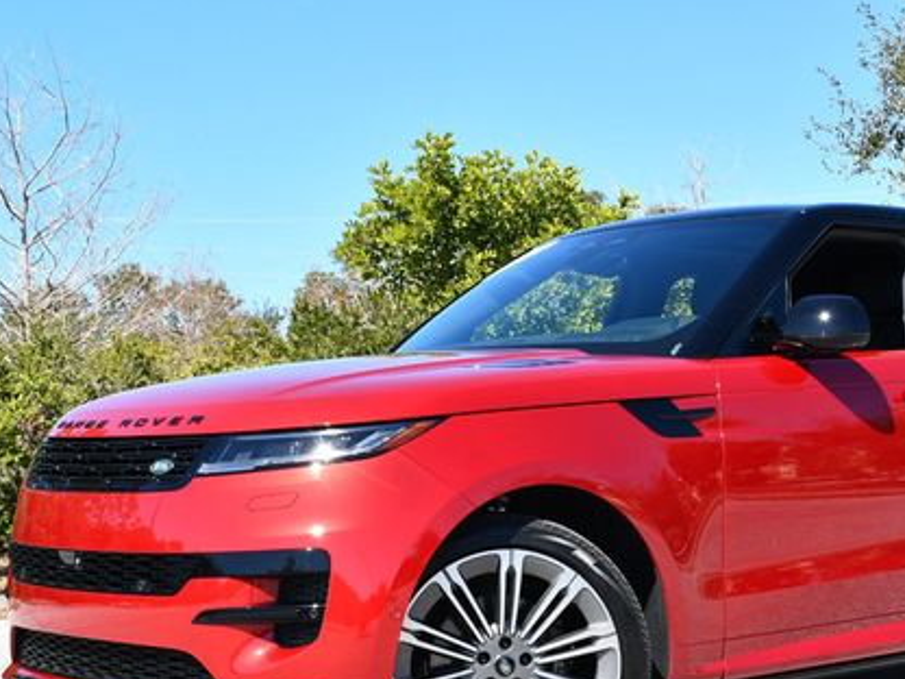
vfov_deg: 19.1
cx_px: 609
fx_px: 2013
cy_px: 424
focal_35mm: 77
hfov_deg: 25.2
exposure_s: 1/250
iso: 180
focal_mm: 26
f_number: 8
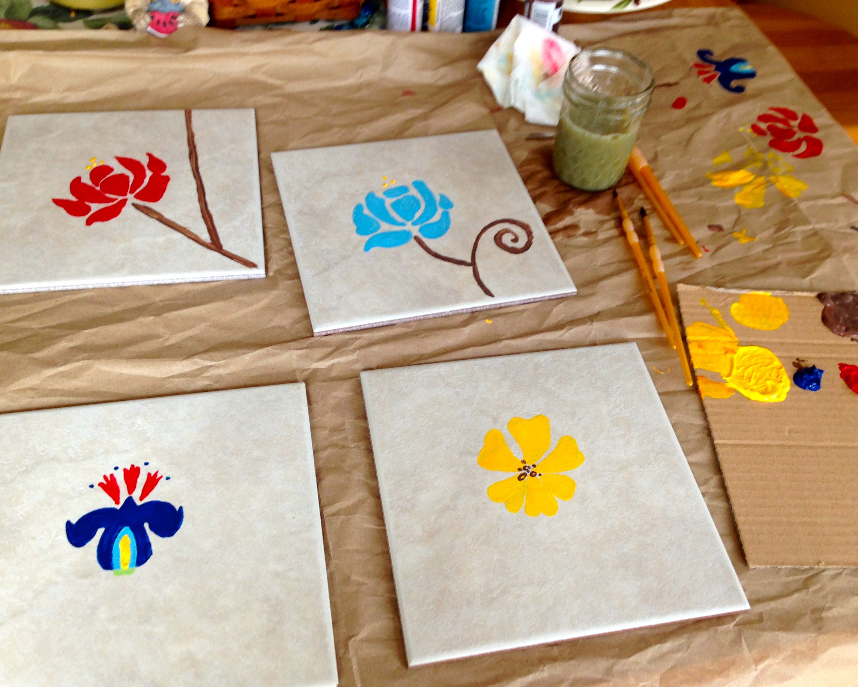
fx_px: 889
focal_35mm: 35
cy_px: 347
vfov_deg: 42.2
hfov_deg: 51.5
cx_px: 445
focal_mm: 4.12
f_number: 2.4
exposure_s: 1/30
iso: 50
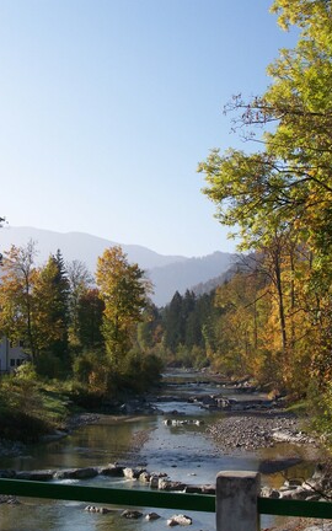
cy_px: 268
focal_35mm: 55
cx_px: 164
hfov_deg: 23.6
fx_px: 796
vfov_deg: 36.9
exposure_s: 1/350
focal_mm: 10.7
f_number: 5.6
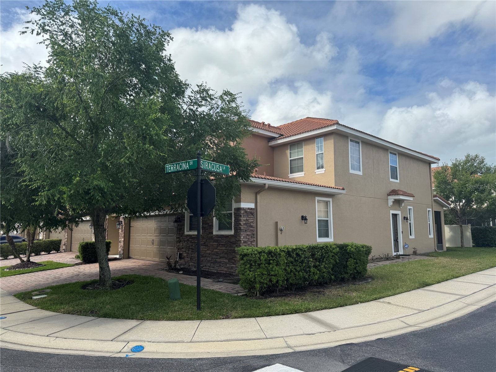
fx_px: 344
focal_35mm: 24
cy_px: 186
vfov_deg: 56.8
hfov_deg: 71.6
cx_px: 248
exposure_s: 1/3802
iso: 80
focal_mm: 6.76
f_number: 1.78
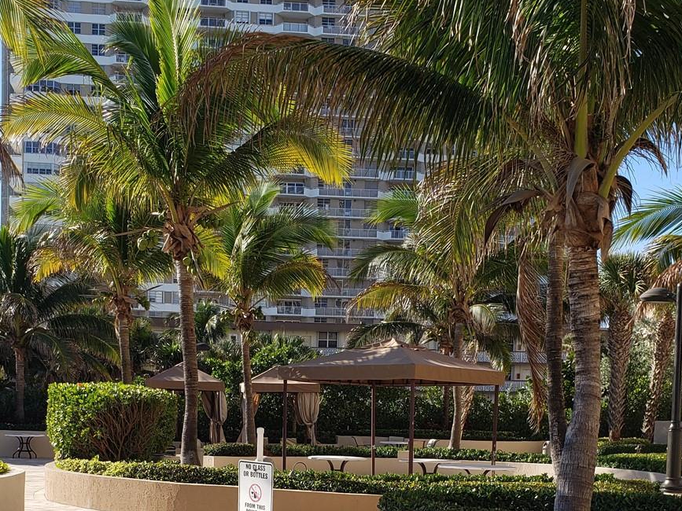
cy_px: 443
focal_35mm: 48
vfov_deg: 29.2
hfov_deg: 39.6
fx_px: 946
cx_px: 289
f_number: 2.4
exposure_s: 1/1008
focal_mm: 4.3
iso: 50
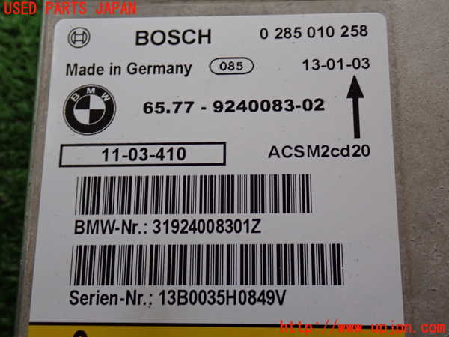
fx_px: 649
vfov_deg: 29.1
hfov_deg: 38.2
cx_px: 224
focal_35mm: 50
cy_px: 168
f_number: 3.2
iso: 500
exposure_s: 1/50
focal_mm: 9.01
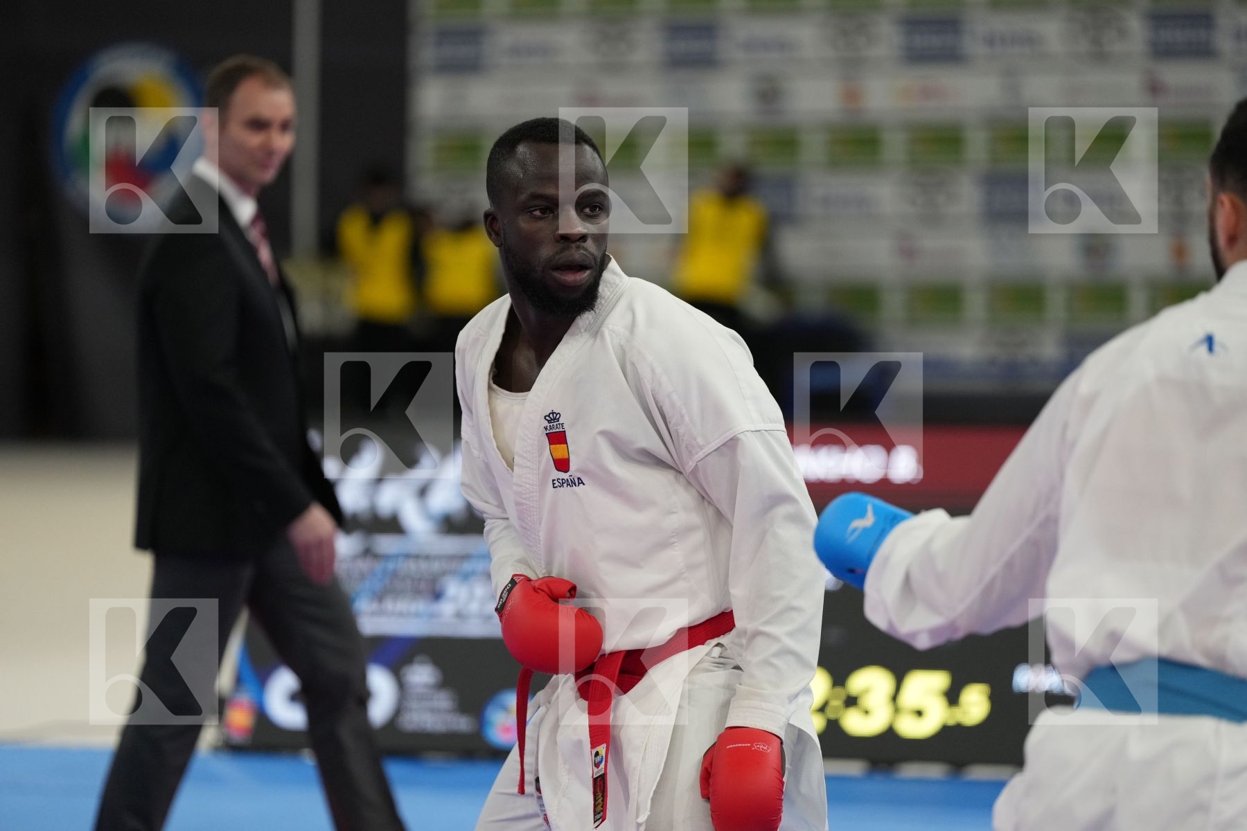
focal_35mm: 180
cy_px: 416
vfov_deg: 7.6
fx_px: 6235
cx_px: 624
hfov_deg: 11.4
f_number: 2.8
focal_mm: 180
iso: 2000
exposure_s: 1/1000
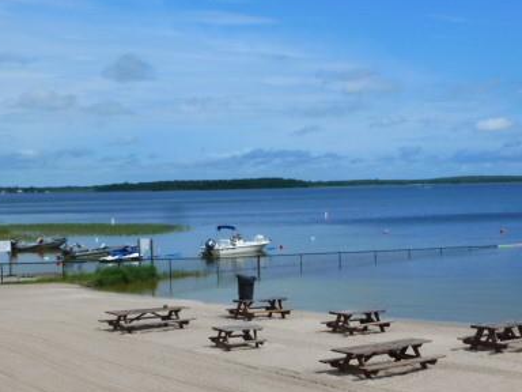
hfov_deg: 34.0
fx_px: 829
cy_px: 223
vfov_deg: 26.5
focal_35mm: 55
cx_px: 413
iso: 100
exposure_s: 1/500
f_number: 5.6
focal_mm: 5.9
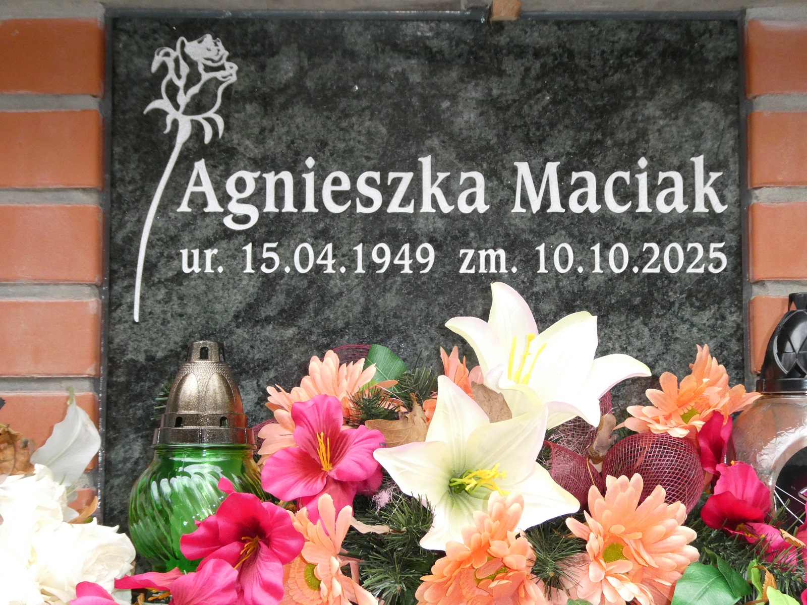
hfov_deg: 29.8
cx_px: 404
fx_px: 1515
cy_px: 302
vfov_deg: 22.6
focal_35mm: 65
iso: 500
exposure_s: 1/60
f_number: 4.4
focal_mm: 11.7
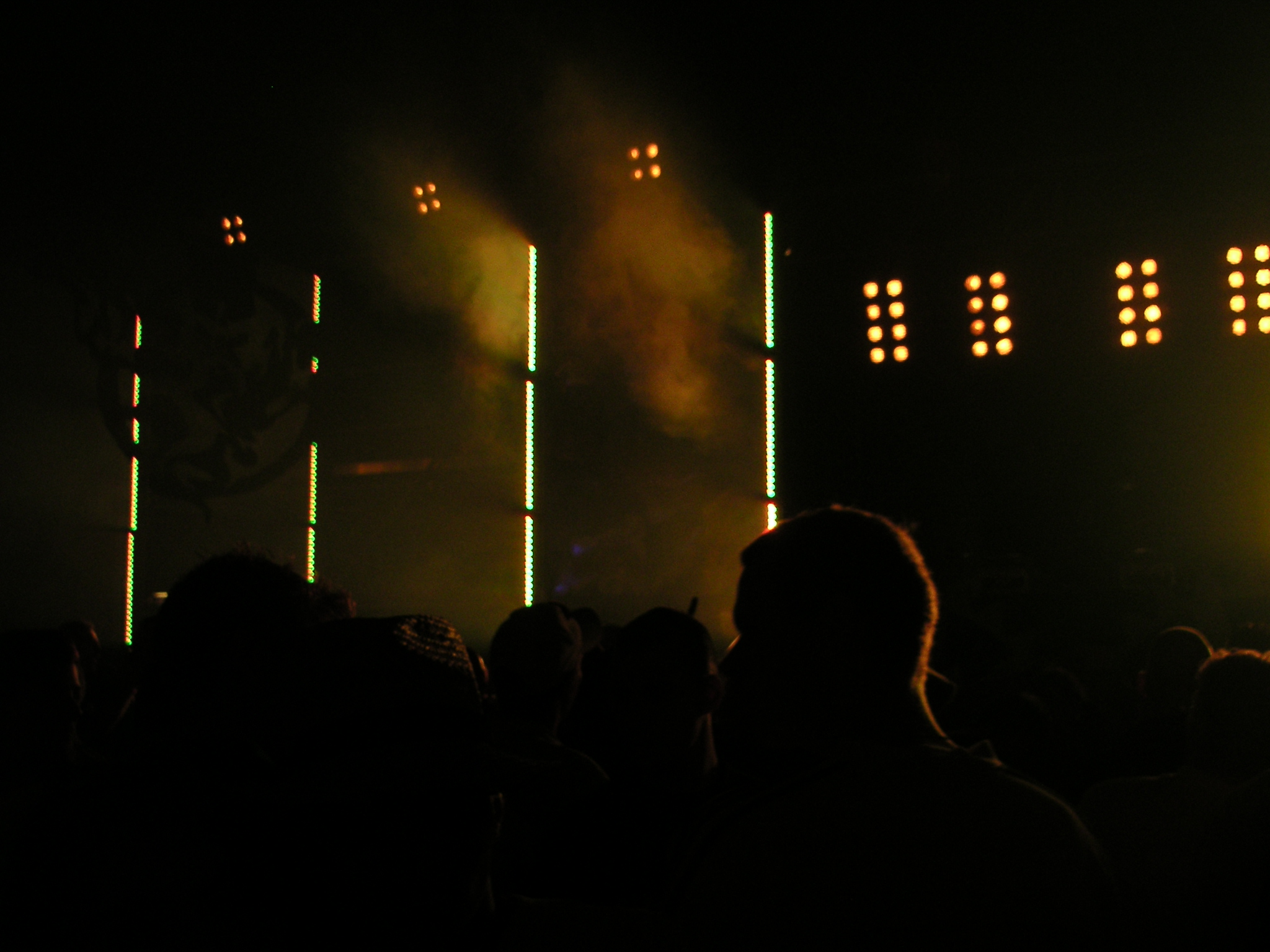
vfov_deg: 37.7
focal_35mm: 38
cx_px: 635
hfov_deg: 49.0
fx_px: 1394
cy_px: 476
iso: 100
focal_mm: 6
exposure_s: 1/60
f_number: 2.8
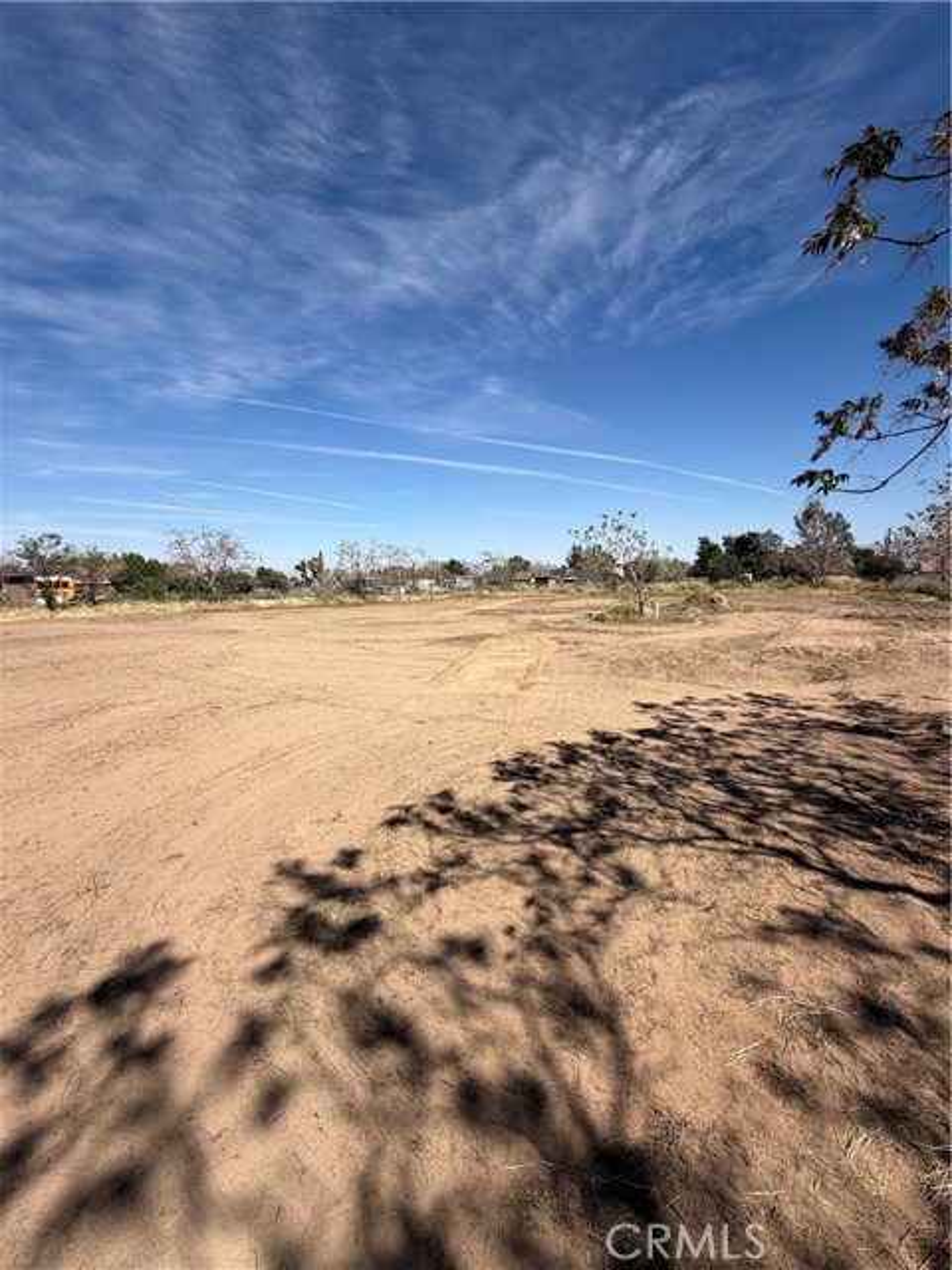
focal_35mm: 14
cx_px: 476
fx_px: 513
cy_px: 635
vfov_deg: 102.1
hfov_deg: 85.7
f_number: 2.2
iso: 20
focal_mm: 2.22
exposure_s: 1/1068
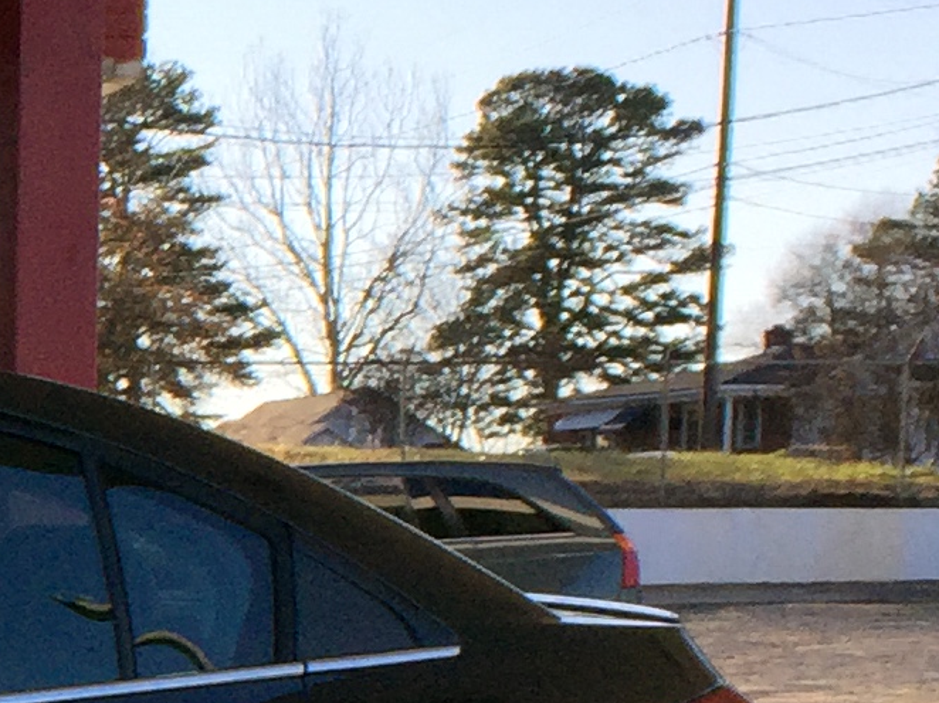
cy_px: 928
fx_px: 3878
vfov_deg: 10.1
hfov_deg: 12.3
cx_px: -921
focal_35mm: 143
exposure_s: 1/1276
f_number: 2.2
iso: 32
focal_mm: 4.15
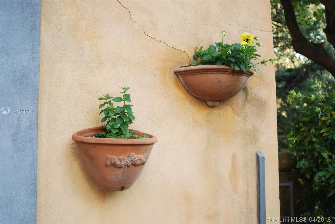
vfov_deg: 32.0
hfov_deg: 46.4
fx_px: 391
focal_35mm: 42
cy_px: 112
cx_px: 168
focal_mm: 28
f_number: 4
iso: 200
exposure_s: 1/60
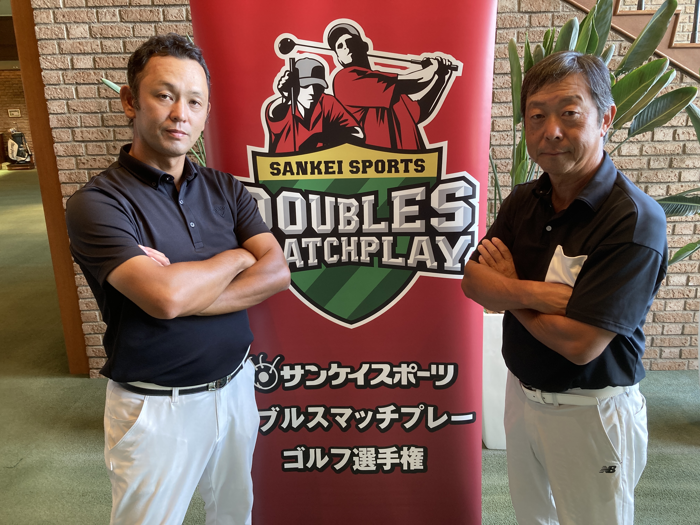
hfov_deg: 63.4
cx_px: 350
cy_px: 262
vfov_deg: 49.7
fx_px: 566
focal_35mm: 28
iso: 100
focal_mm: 3.99
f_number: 1.8
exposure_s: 1/50
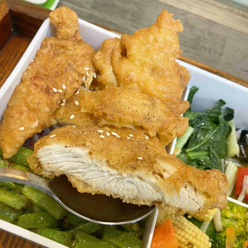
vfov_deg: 52.5
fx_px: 251
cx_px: 107
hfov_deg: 52.4
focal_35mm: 31
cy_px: 125
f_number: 1.8
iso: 250
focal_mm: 4.25
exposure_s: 1/60
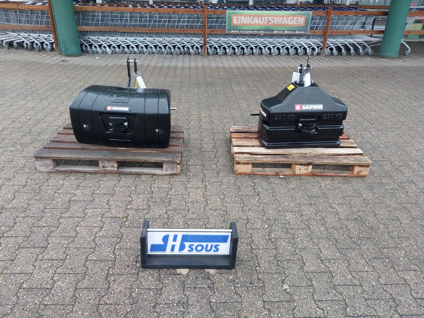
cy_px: 159
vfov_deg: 51.4
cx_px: 212
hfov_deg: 65.3
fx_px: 331
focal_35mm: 27
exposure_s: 1/50
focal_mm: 4
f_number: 1.8
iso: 64
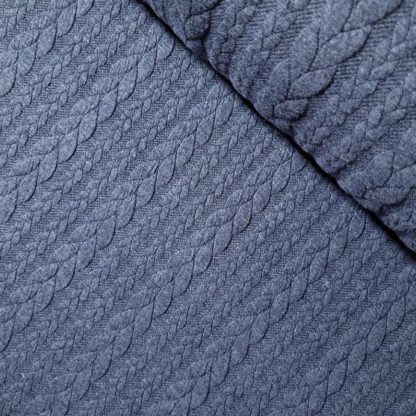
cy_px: 208
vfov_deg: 52.5
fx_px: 421
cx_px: 226
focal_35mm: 31
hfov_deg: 52.5
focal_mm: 5.4
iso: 80
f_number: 1.8
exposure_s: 1/50
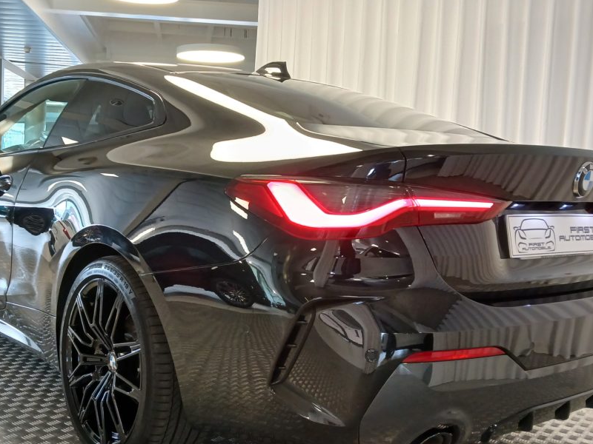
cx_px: 252
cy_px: 244
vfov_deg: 36.8
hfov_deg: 47.7
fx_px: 668
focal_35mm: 39
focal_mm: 3.98
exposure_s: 1/50
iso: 200
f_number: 1.8
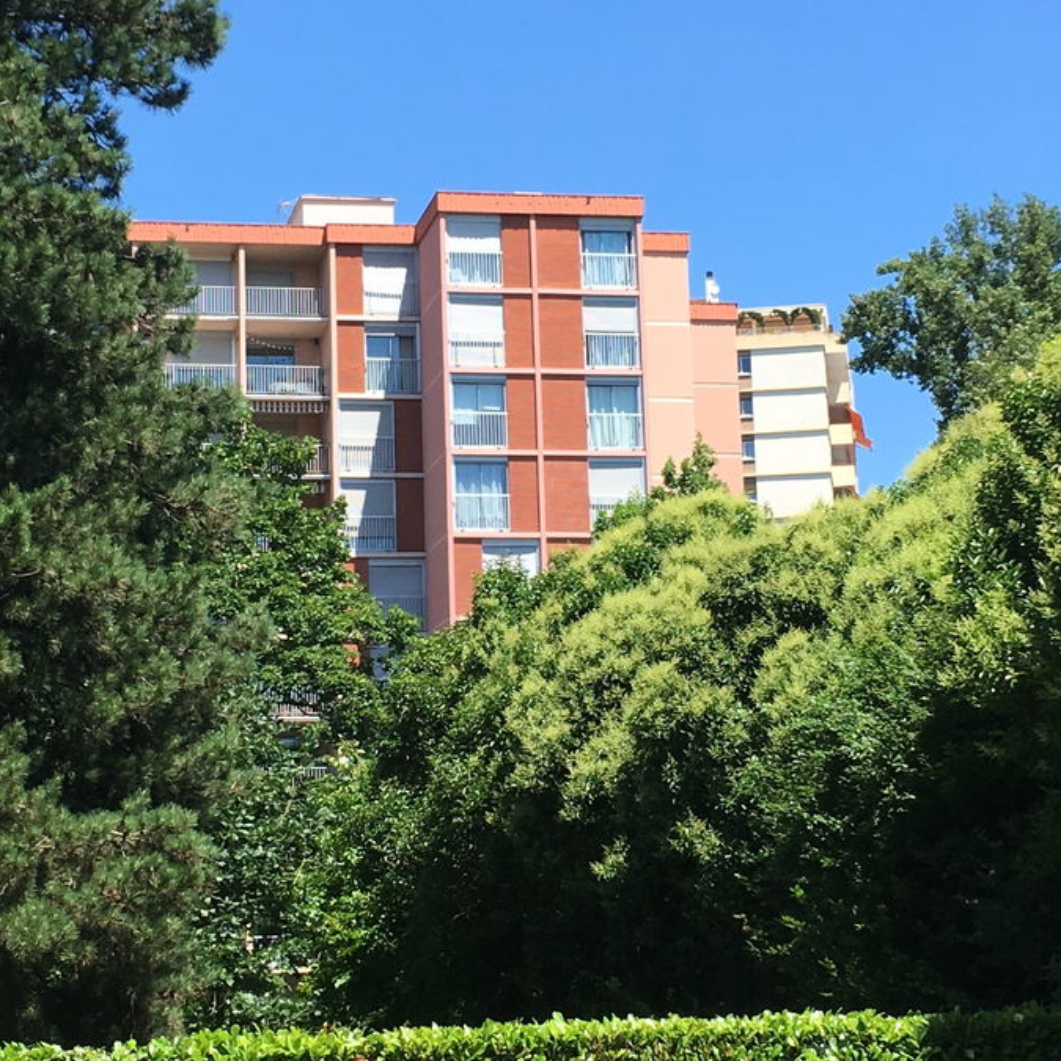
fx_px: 2809
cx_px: 494
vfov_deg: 21.4
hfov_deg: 21.4
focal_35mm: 81
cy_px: 424
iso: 25
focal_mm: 4.15
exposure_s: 1/761
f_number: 2.2
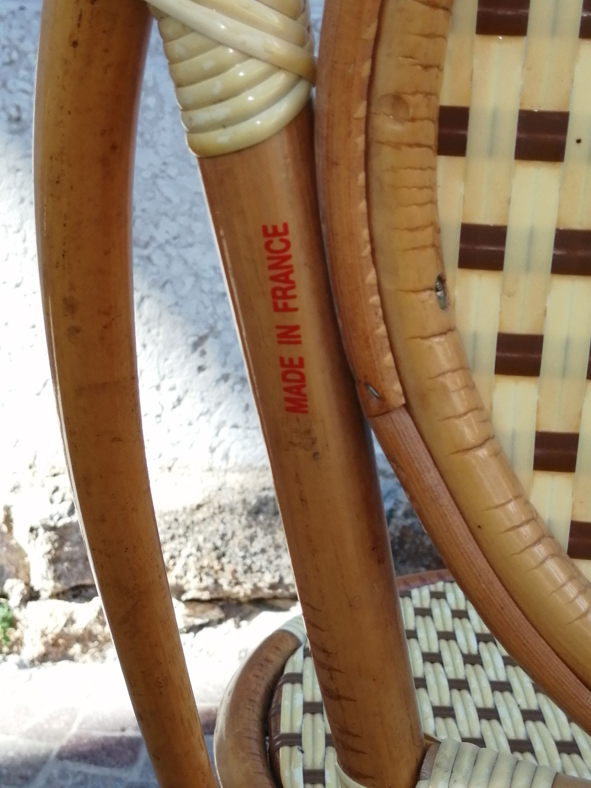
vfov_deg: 40.4
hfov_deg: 30.9
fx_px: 1070
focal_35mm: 47
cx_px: 296
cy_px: 394
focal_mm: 3.46
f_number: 1.8
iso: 50
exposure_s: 1/212
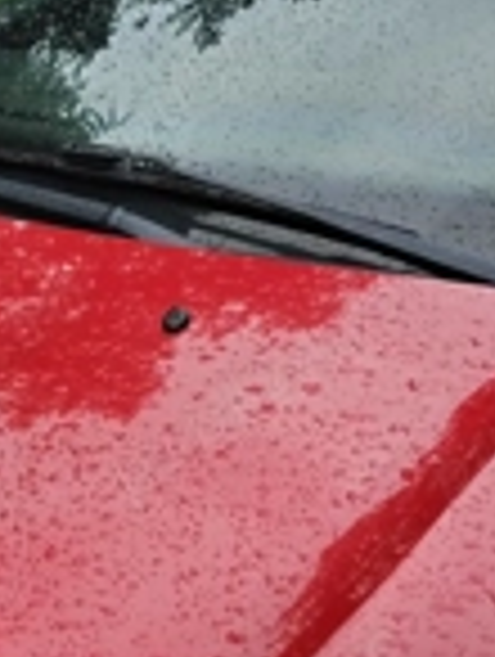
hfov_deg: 20.5
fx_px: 1350
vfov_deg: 27.1
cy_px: 464
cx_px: 99
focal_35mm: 71
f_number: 1.8
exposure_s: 1/101
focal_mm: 4.75
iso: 100
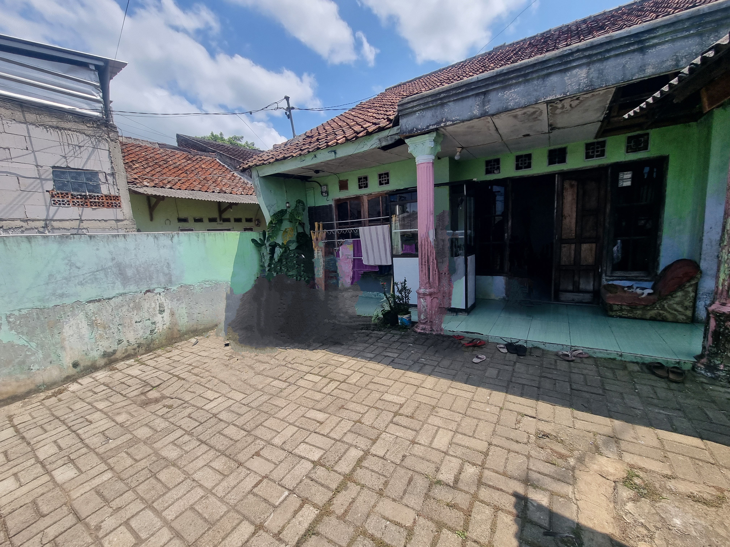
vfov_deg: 89.9
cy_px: 274
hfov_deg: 106.2
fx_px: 274
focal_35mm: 13
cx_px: 365
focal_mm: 2.2
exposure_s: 1/1832
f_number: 2.2
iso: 50
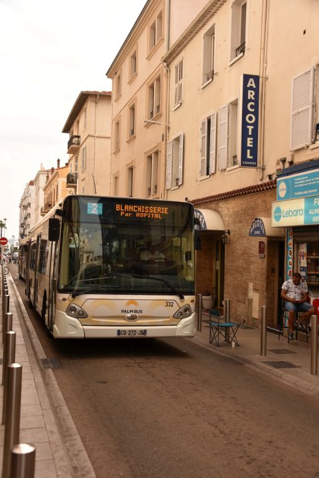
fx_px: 531
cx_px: 160
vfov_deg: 48.4
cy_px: 239
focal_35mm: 40
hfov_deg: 33.4
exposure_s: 1/160
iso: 100
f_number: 6.3
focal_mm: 40
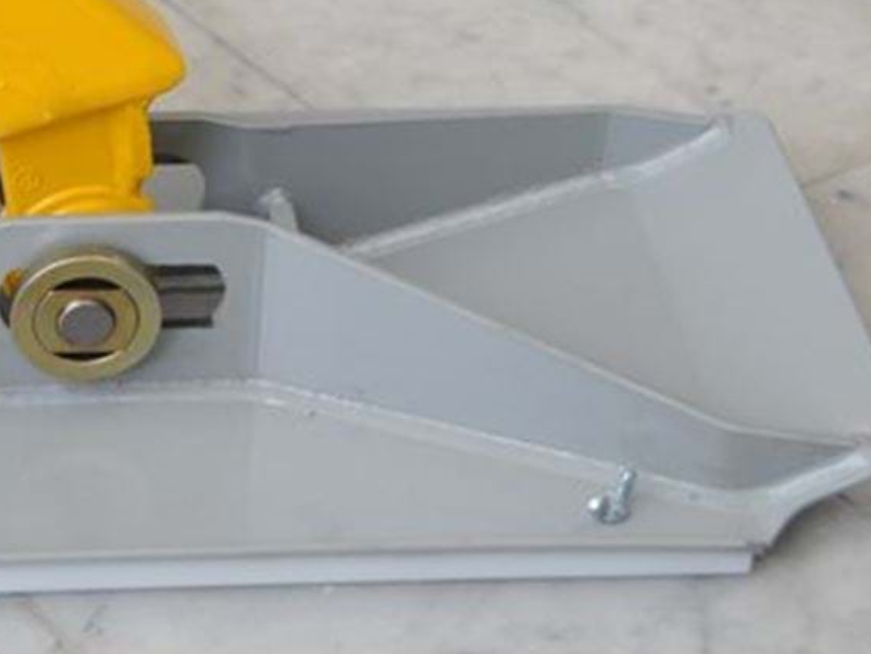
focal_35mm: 126
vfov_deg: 11.8
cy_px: 319
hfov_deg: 15.5
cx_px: 97
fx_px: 3172
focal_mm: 44
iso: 400
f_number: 5
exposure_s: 1/100
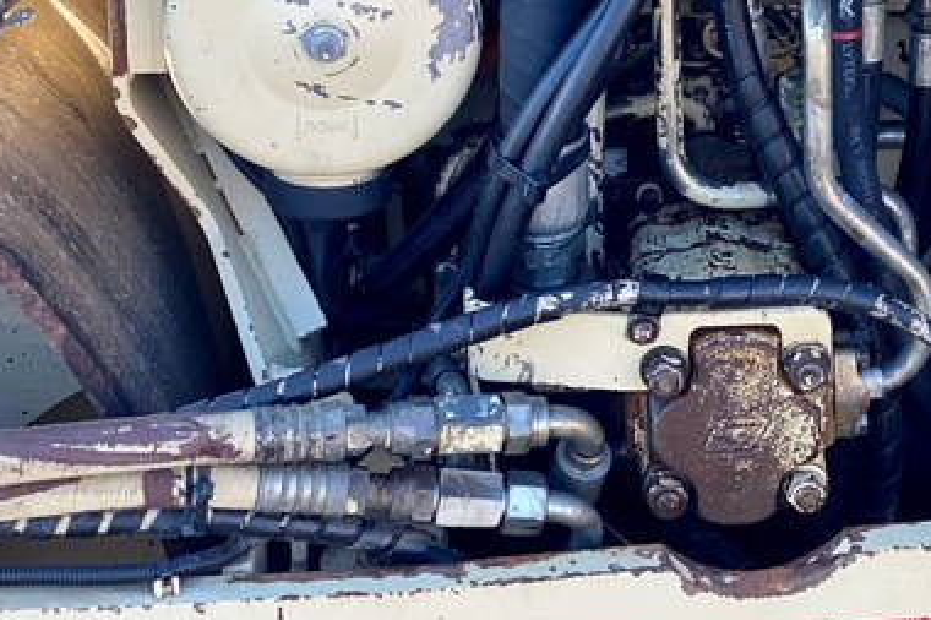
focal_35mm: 111
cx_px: 760
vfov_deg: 12.2
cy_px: 31
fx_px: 2869
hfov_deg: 18.2
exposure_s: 1/122
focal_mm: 6
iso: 25
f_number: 2
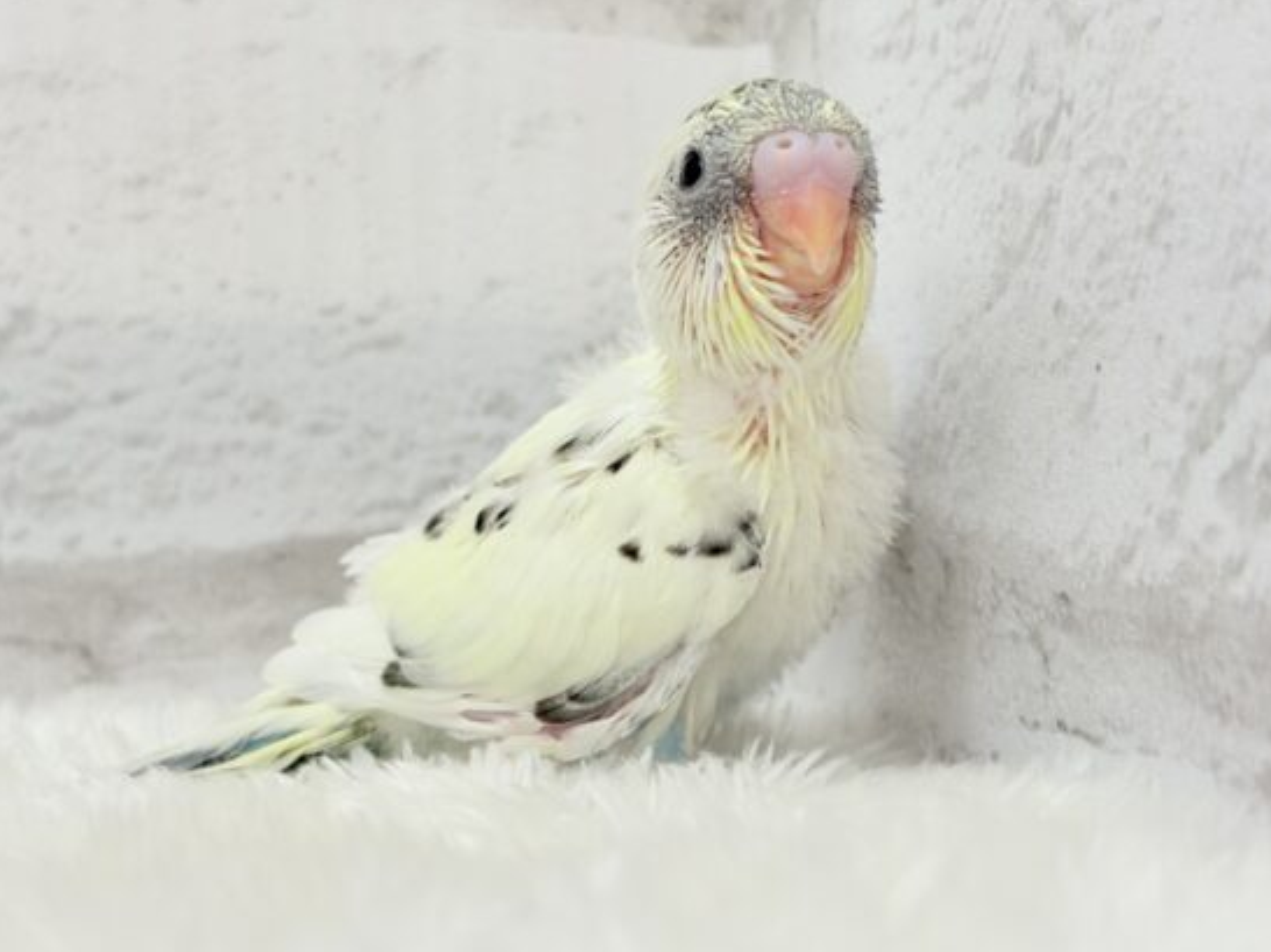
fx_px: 2239
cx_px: 547
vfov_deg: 24.0
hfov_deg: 31.7
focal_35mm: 61
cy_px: 433
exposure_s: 1/50
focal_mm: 5.96
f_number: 1.6
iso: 40
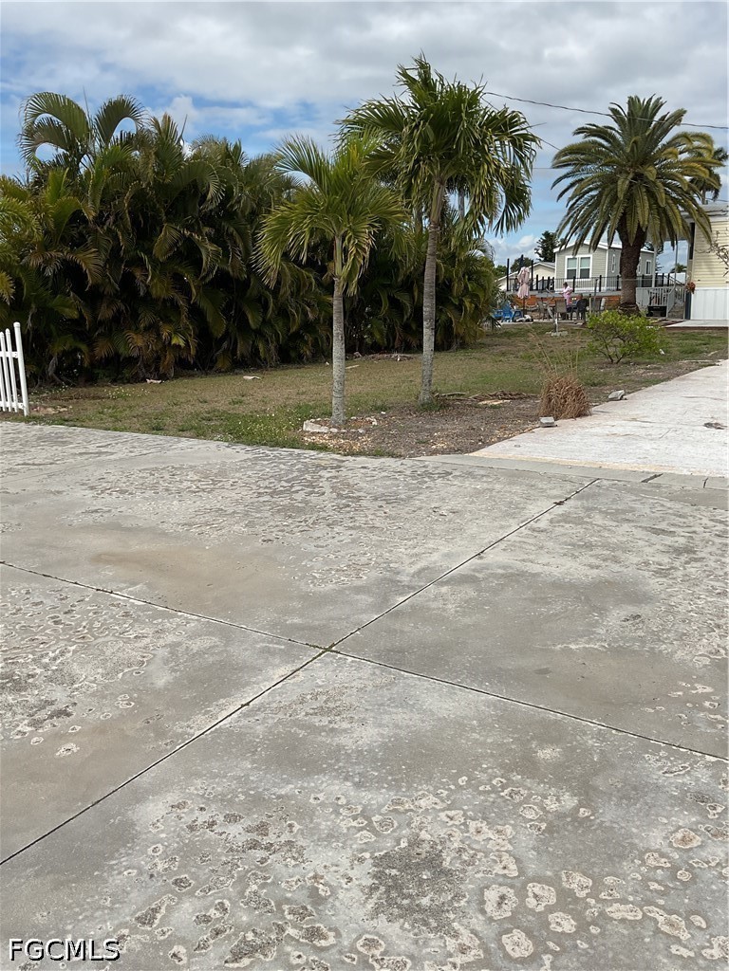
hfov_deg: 48.2
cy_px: 486
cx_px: 364
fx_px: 814
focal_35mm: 29
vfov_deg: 61.7
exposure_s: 1/3125
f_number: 1.8
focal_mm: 3
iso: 16
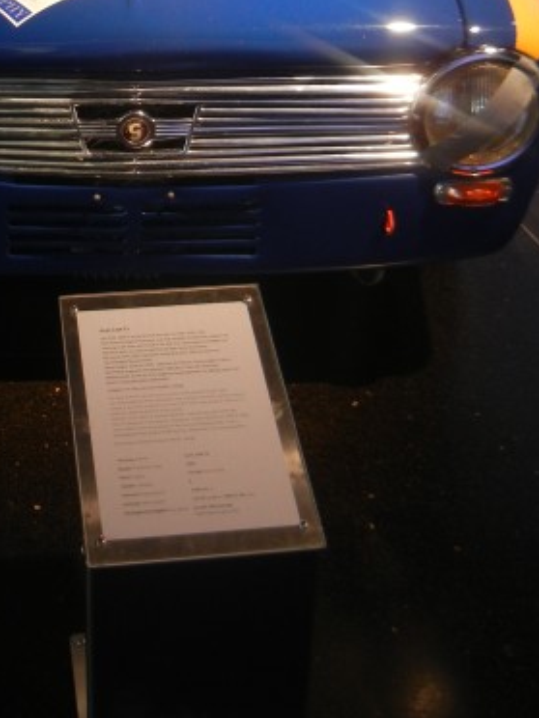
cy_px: 39
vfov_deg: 29.6
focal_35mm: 62
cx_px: 83
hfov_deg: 23.2
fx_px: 1287
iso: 217
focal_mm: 5.4
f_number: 3.5
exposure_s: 1/57
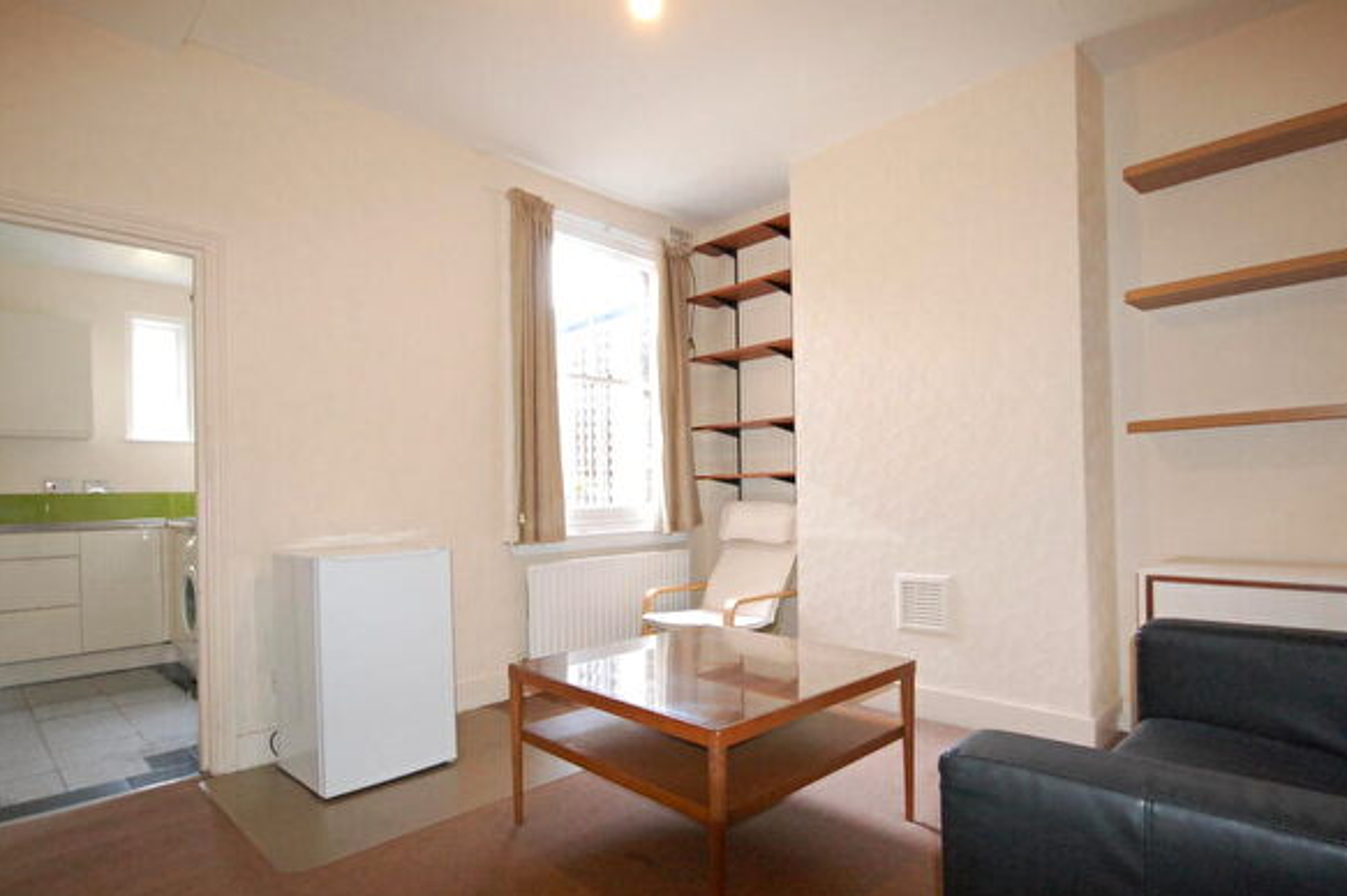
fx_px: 673
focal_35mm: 18
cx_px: 693
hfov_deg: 90.0
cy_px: 483
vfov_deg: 67.2
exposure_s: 1/60
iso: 1600
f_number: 5
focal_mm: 10
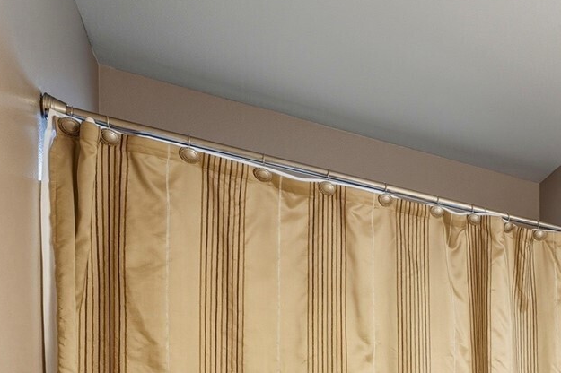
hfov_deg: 34.9
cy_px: 450
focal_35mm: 38
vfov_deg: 29.9
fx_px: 592
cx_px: 733
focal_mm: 14
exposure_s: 1/60
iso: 400
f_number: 9
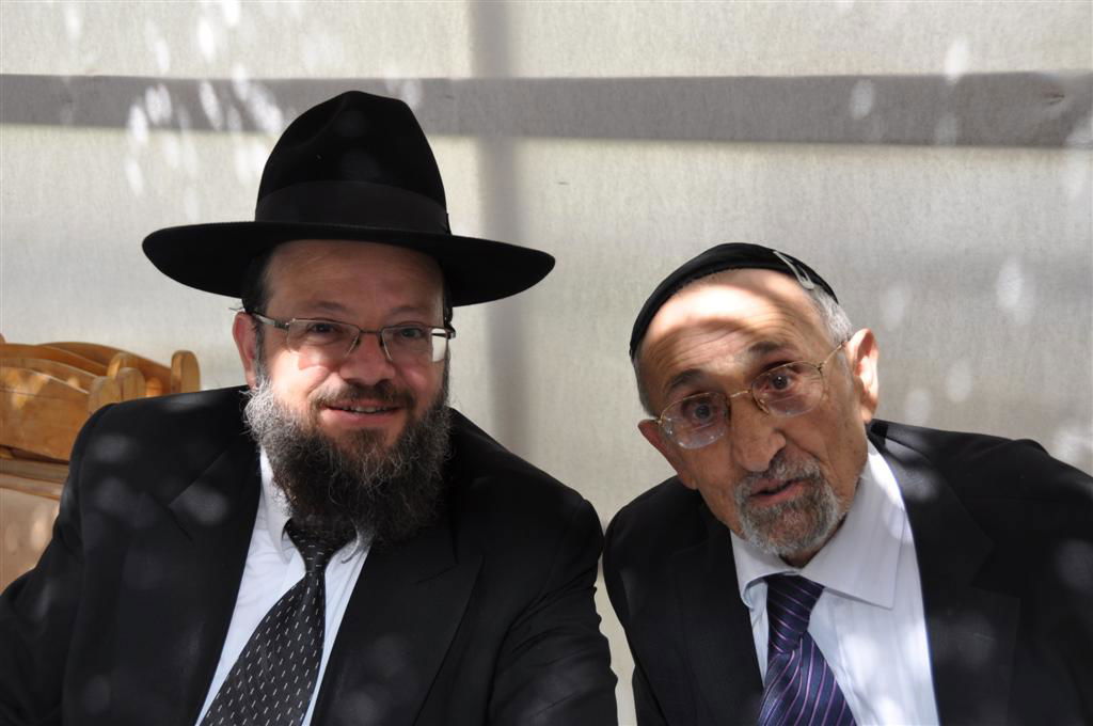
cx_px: 546
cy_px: 363
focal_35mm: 46
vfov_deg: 28.9
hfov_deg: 42.4
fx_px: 1410
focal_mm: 31
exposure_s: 1/125
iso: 200
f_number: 5.6
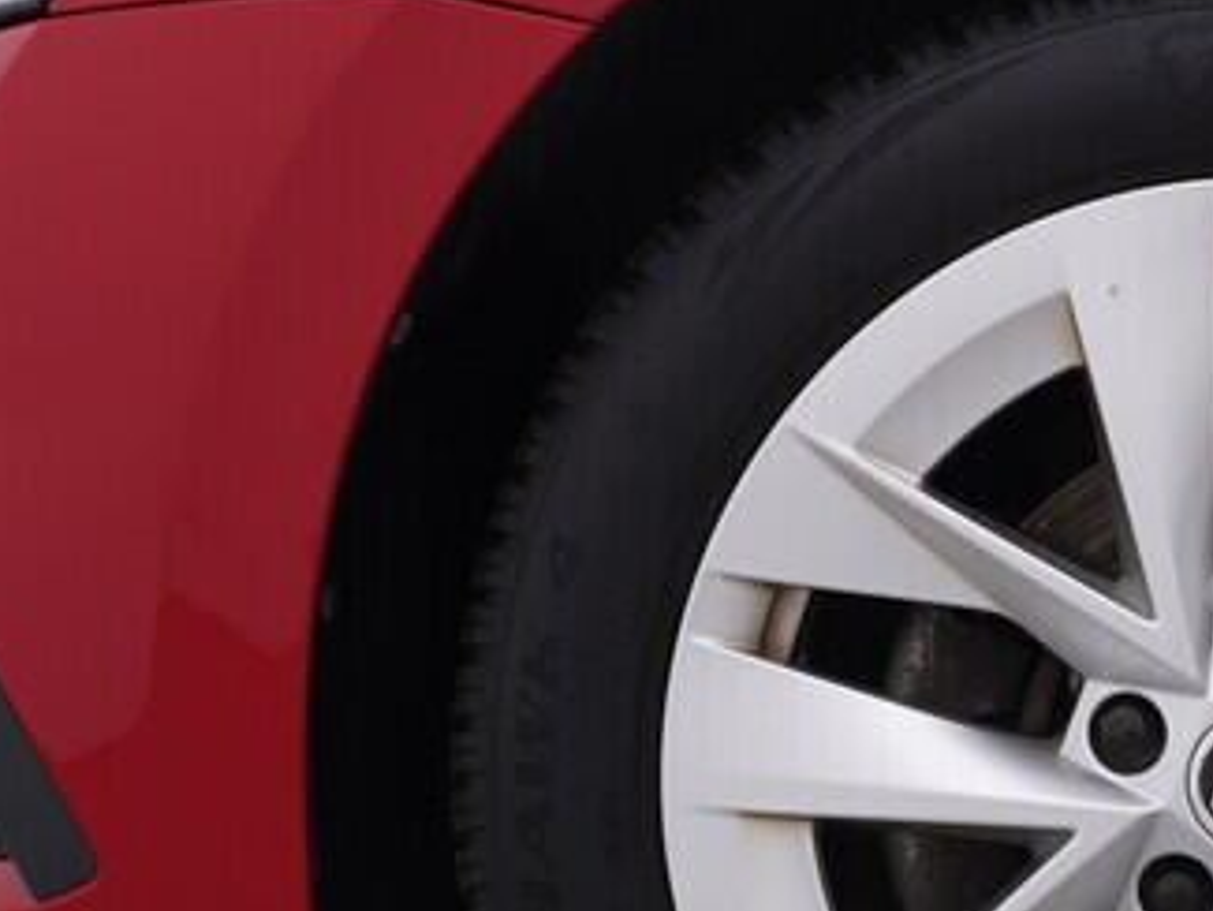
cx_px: 1291
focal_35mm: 109
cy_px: 603
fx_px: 3821
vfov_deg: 13.6
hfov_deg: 17.5
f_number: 4
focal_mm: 24
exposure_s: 1/80
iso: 125
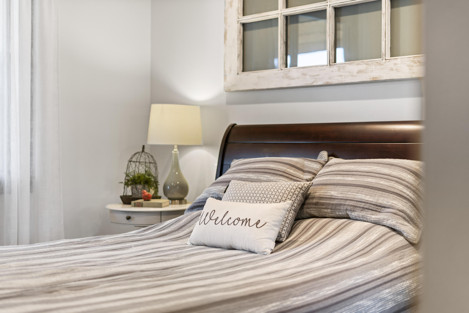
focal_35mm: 50
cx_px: 234
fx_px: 651
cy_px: 156
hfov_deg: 39.6
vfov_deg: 27.0
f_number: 1.8
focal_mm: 50
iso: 250
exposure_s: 1/80
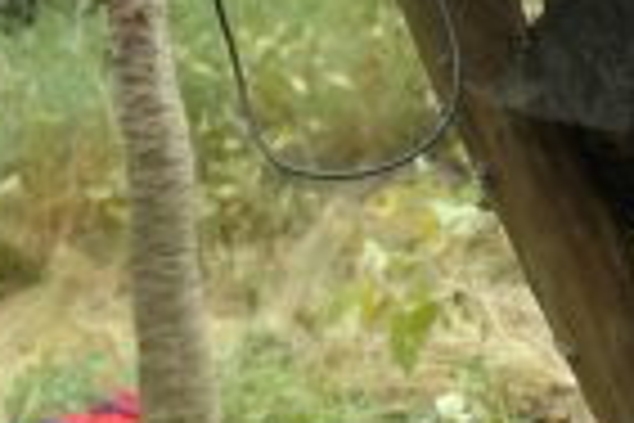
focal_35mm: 260
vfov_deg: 5.2
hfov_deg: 7.4
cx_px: 1479
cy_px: -234
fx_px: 4579
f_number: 5.6
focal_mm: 34
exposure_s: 1/125
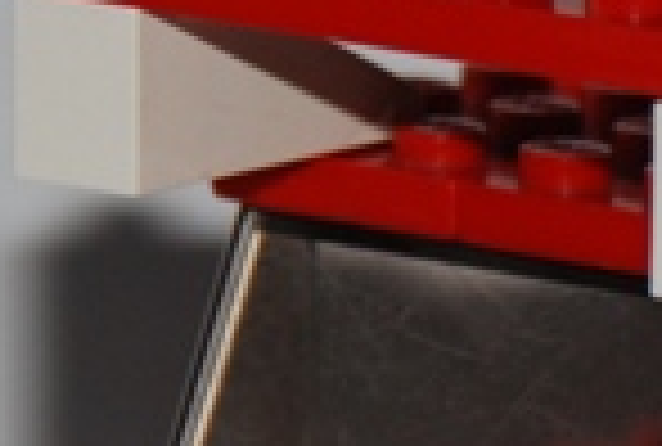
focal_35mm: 636
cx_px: 1256
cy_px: 469
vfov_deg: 2.2
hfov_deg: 3.2
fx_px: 11731
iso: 400
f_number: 5.6
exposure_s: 1/60
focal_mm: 78
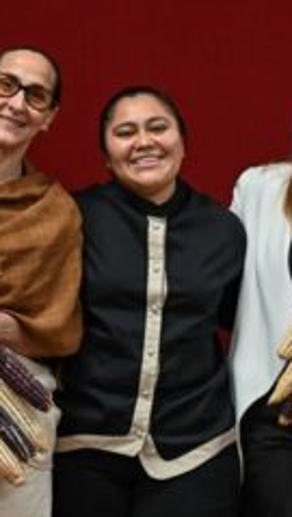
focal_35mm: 168
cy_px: 304
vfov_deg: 12.8
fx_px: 2305
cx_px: 476
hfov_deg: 7.1
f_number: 1.8
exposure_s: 1/60
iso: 640
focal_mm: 50
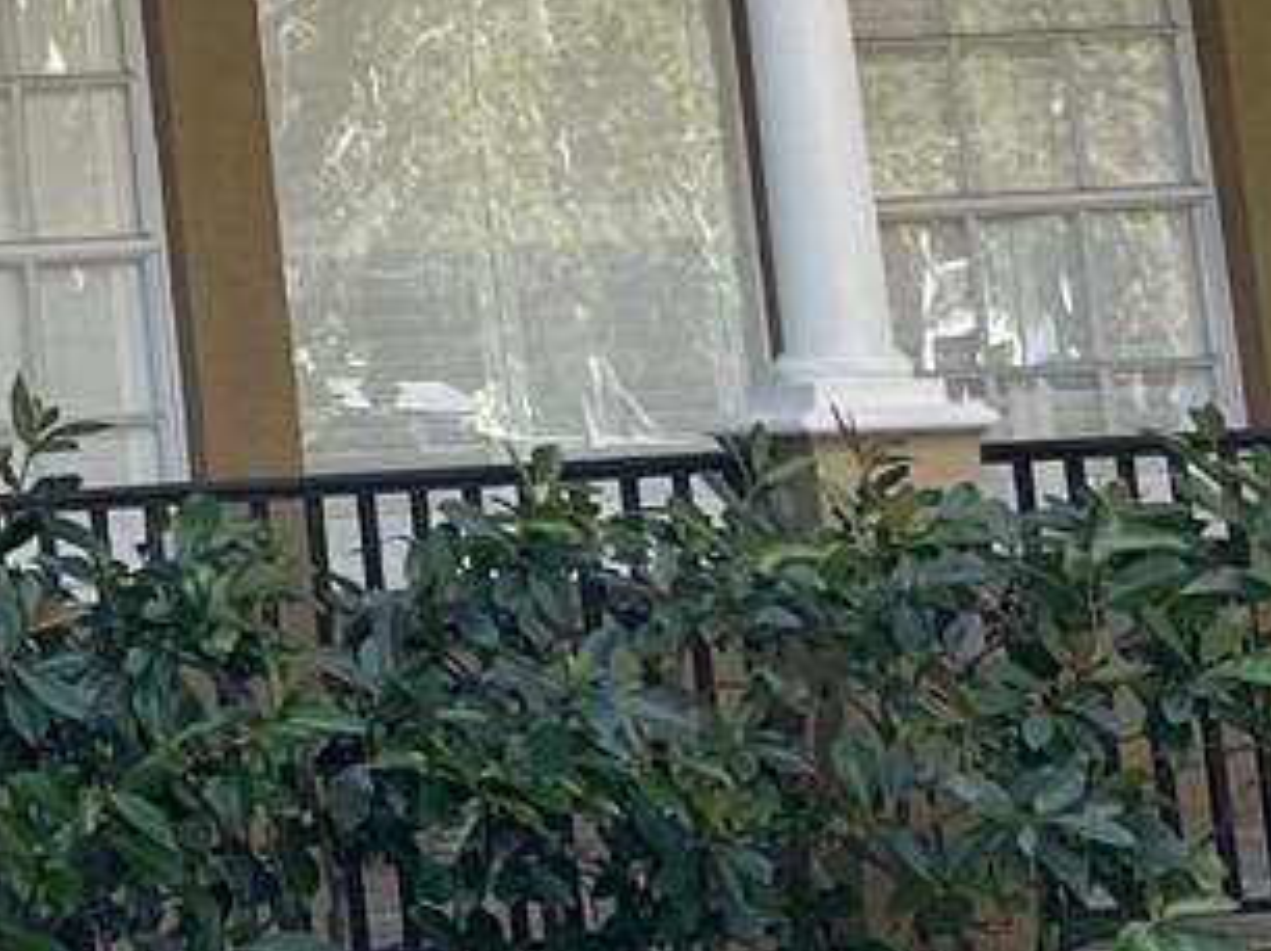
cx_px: -1146
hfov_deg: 12.9
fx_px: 4990
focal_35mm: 136
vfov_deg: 10.6
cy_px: -378
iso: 50
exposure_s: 1/378
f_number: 1.6
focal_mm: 5.1
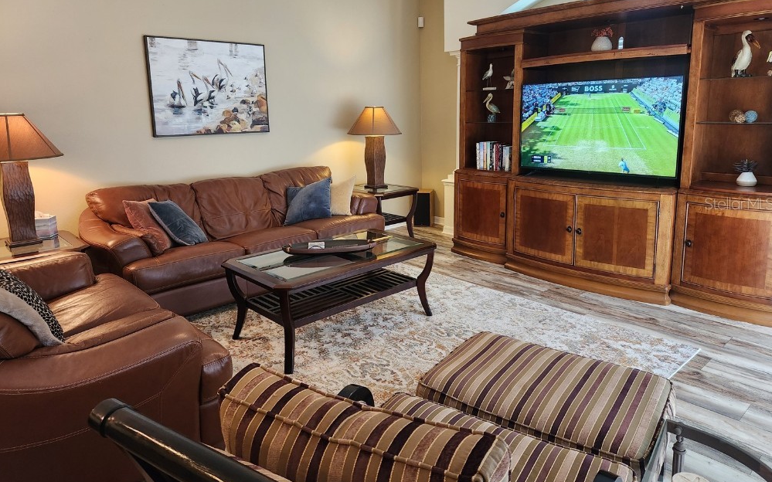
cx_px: 382
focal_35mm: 25
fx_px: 526
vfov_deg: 49.1
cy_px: 203
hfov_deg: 72.6
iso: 320
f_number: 1.8
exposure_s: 1/120
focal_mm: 5.4
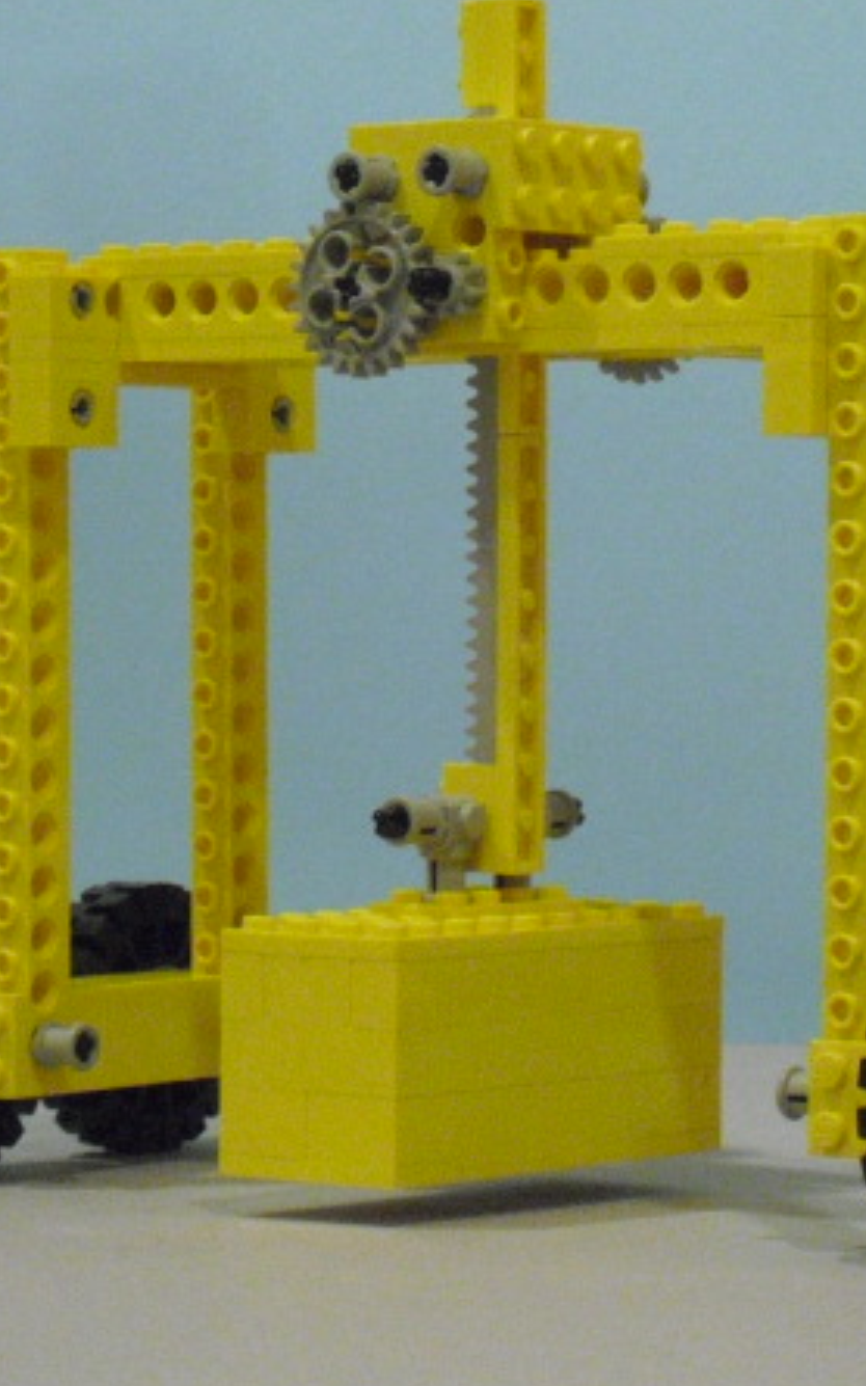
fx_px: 6157
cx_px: 508
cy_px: 682
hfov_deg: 8.0
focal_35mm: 163
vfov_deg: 12.8
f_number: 5.6
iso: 800
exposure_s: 1/15
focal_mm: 18.9
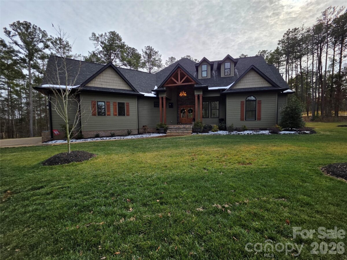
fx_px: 130
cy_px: 130
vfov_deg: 89.9
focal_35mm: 13
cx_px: 174
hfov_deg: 106.2
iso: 40
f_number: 1.9
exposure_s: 1/2198
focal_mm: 2.2
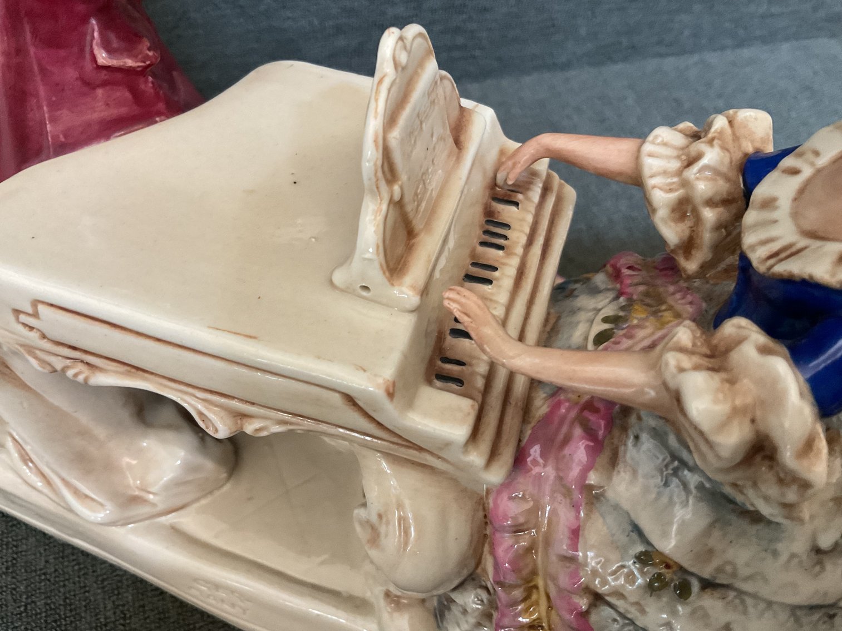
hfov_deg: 61.7
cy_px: 316
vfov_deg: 48.2
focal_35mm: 29
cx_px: 421
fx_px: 705
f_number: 1.8
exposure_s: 1/60
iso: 200
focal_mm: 3
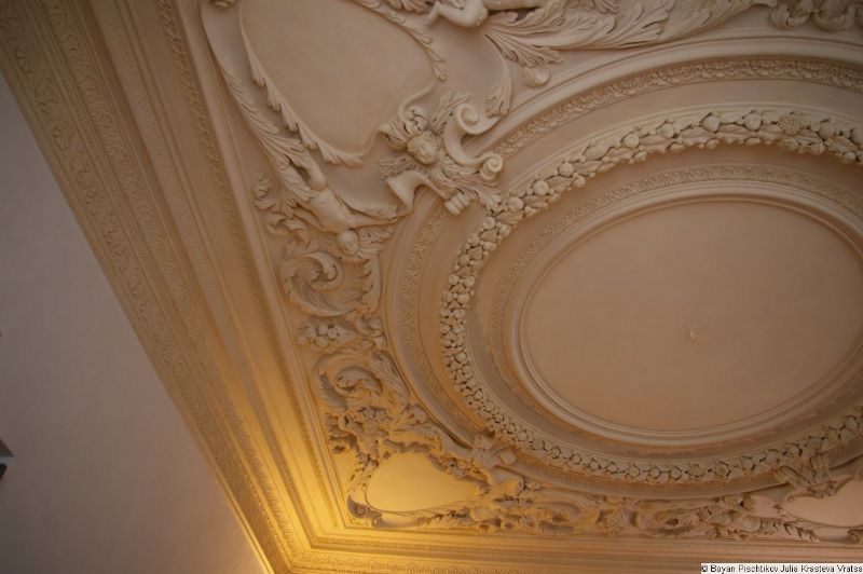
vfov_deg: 47.9
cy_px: 287
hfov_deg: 67.4
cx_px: 432
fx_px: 647
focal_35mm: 27
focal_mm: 18
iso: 200
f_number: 4
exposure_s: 1/45
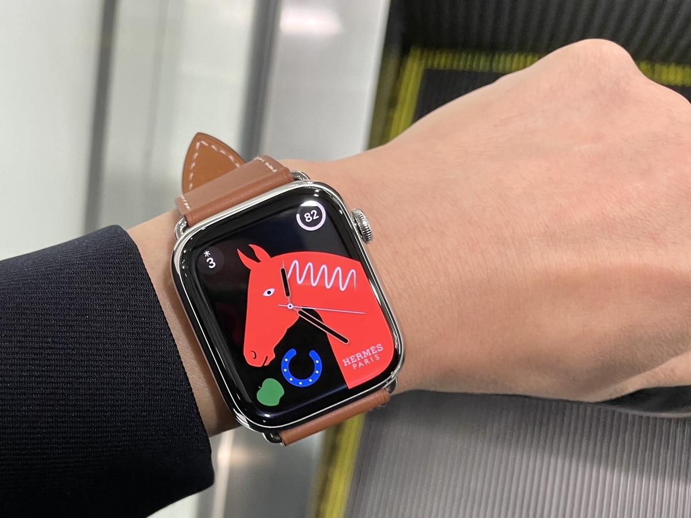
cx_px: 346
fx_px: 519
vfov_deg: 53.1
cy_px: 259
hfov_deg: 67.3
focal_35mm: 26
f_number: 1.6
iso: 160
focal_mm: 4.2
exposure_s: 1/50
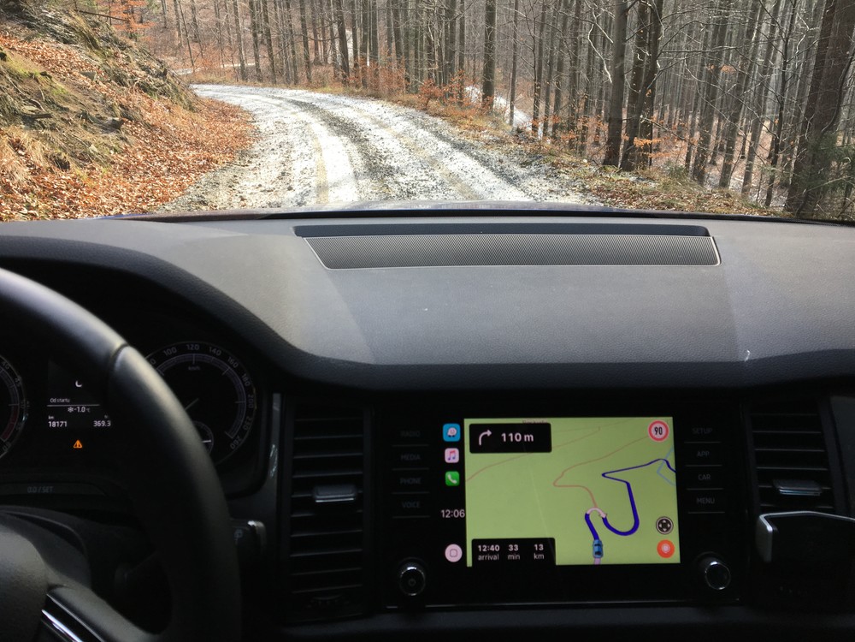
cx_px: 428
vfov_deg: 48.2
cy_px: 321
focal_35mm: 29
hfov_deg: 61.7
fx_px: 716
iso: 25
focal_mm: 4.15
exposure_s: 1/100
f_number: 2.2
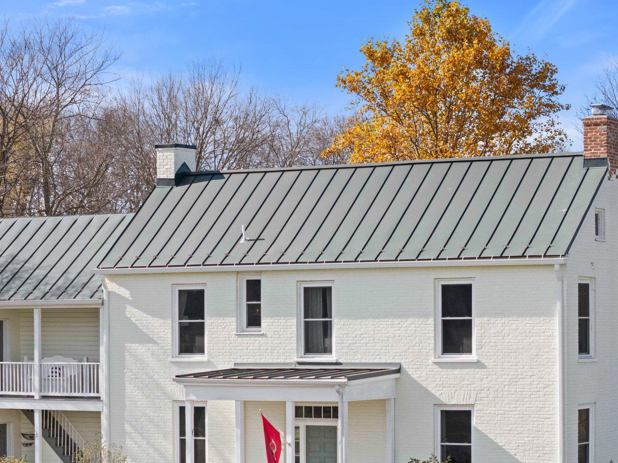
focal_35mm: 106
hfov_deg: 18.5
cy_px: 341
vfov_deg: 13.9
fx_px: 1892
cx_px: 293
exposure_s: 1/1000
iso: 120
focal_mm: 19.35
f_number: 2.8
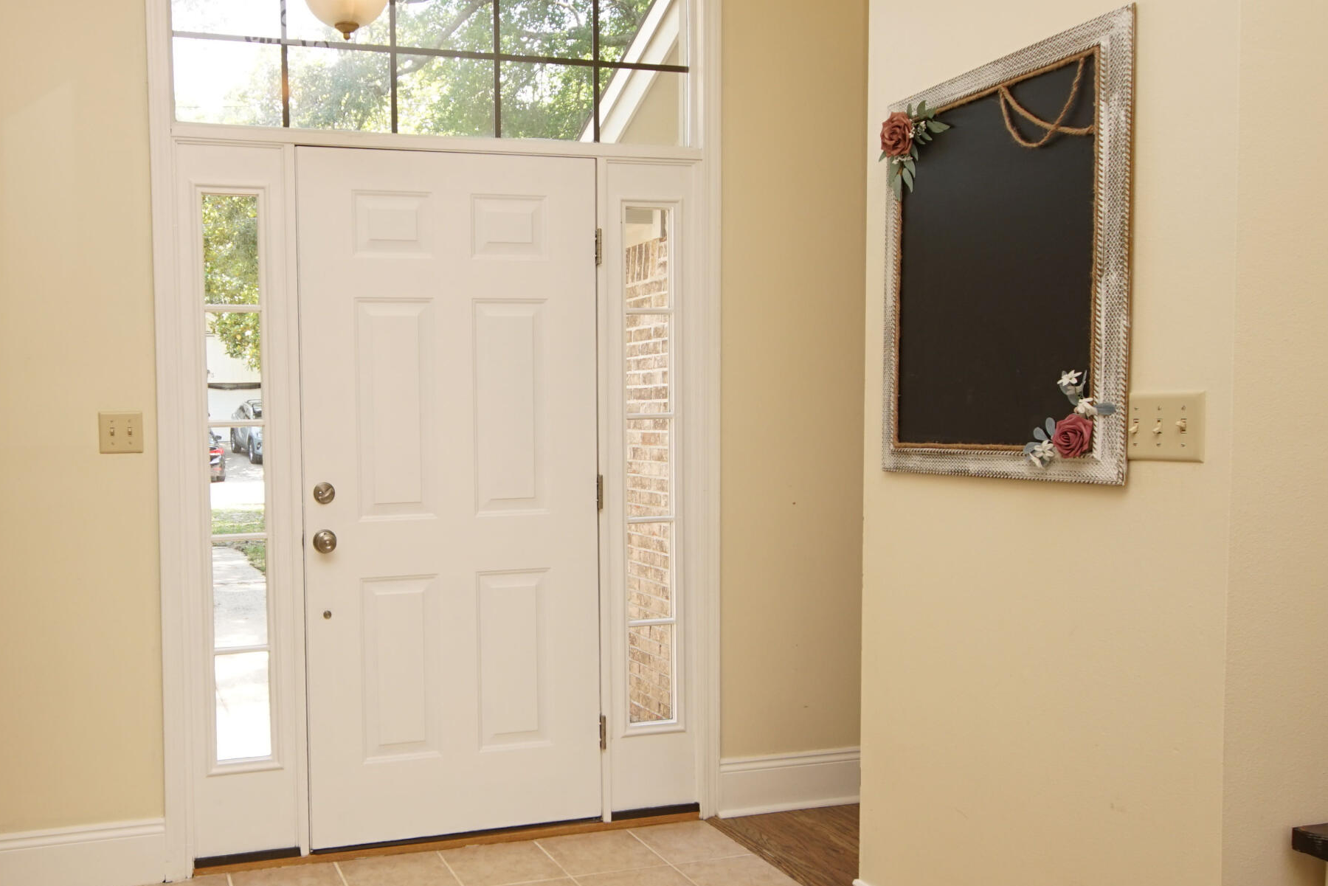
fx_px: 1107
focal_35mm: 30
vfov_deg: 43.6
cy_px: 484
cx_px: 446
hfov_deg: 60.5
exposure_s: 1/60
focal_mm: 12
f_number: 4.5
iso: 200
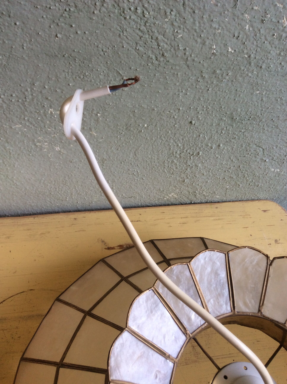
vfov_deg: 56.9
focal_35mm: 32
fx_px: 355
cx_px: 144
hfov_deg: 44.1
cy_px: 192
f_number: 2.4
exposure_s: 1/50
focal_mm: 3.3
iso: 40
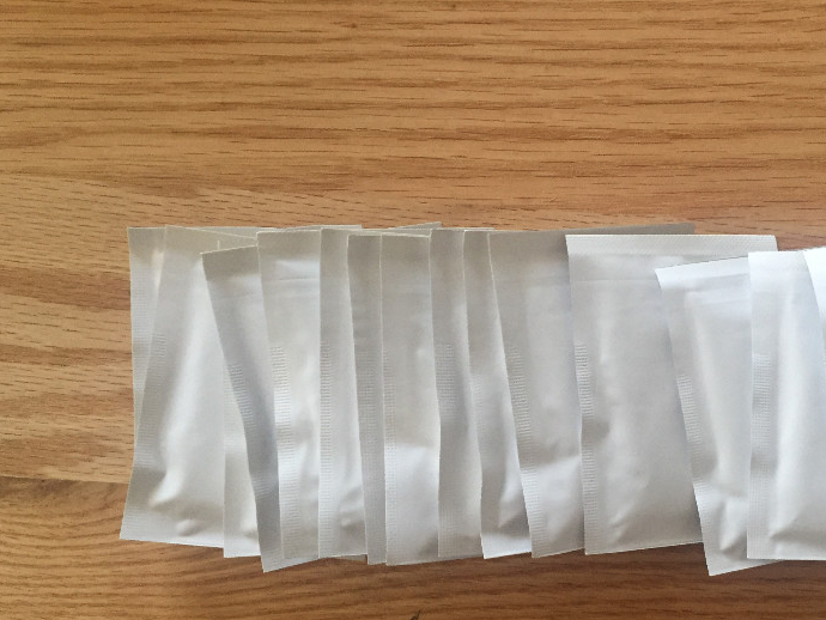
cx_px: 564
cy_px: 394
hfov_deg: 44.0
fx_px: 1003
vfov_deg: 34.2
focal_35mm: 42
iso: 200
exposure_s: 1/33
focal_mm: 4.15
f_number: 2.2
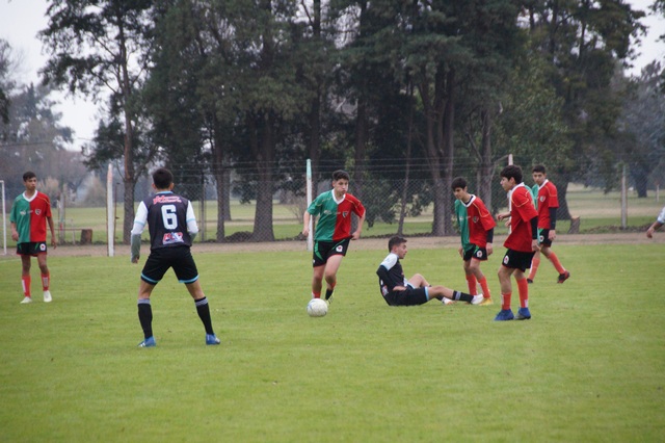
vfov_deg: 6.1
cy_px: 222
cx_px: 332
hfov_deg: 9.2
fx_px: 4154
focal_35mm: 225
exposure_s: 1/250
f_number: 6.3
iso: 3200
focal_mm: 150
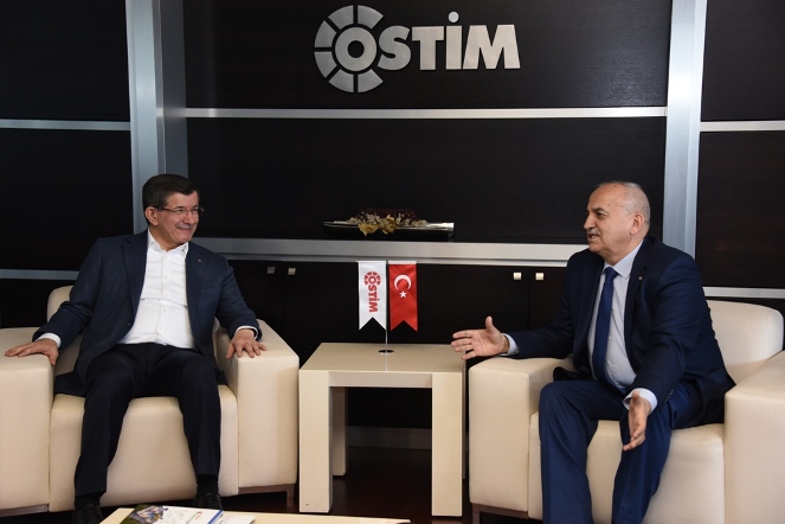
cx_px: 391
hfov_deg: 35.1
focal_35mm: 57
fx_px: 1243
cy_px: 261
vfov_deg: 23.8
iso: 800
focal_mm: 56
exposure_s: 1/125
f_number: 4.5
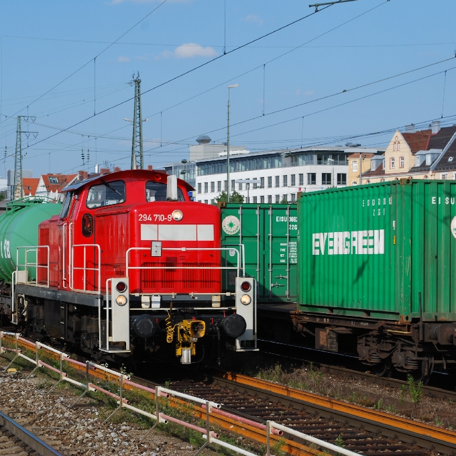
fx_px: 1574
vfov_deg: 16.5
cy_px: 228
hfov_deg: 16.4
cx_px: 126
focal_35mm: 106
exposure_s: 1/200
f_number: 7.1
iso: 100
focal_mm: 55
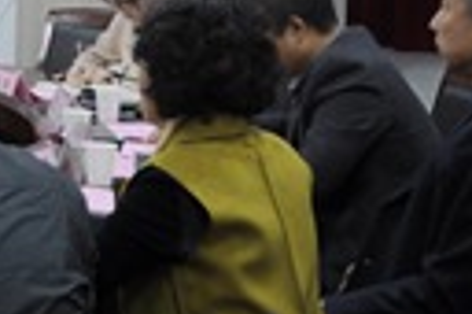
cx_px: -420
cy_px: -79
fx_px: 1519
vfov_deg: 11.5
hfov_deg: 15.0
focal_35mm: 116
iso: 400
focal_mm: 18
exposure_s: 1/30
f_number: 3.5
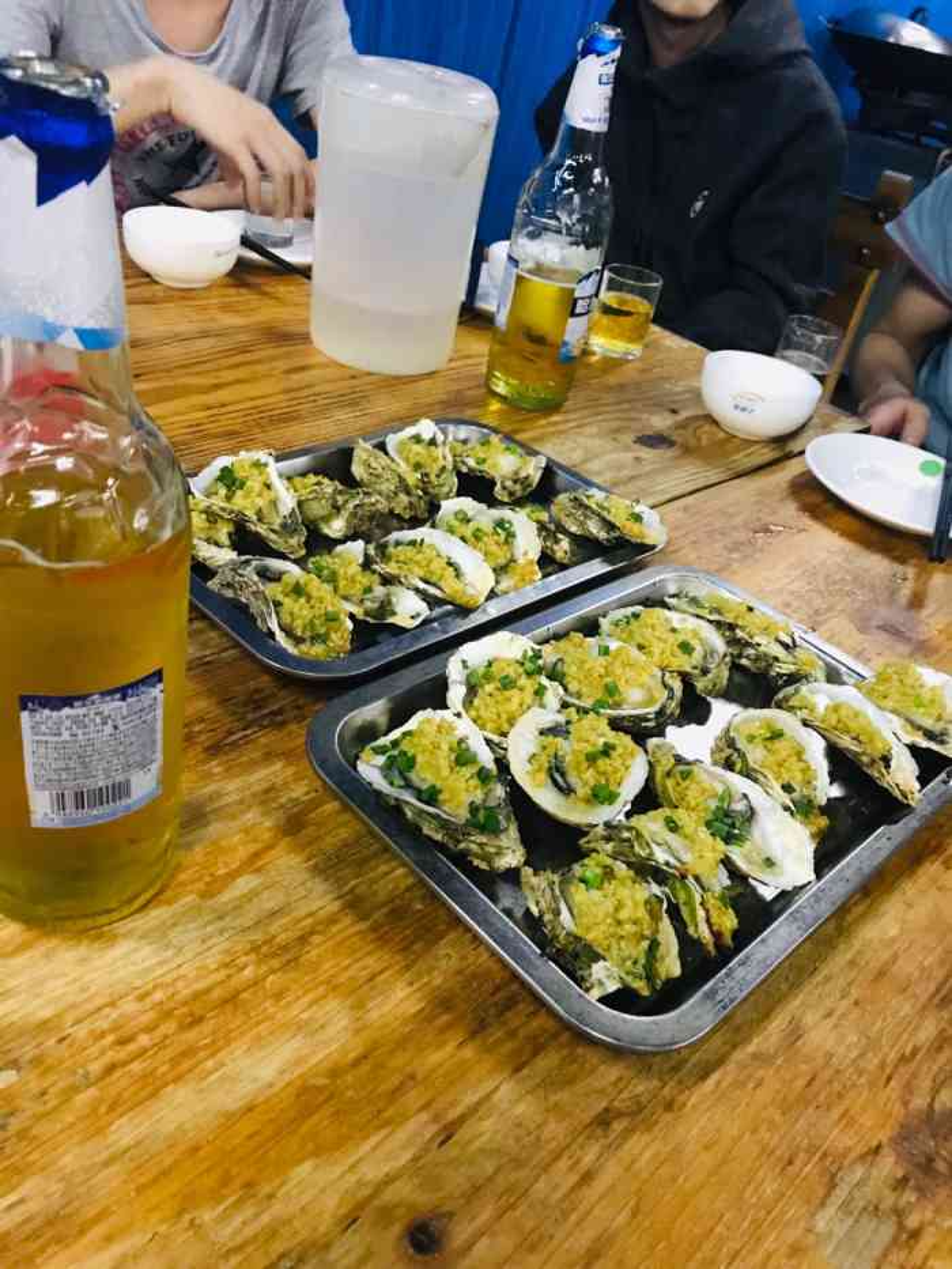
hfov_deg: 49.8
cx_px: 476
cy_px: 634
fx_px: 1026
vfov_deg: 63.4
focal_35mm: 28
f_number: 1.8
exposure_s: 1/6
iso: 80
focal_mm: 3.99
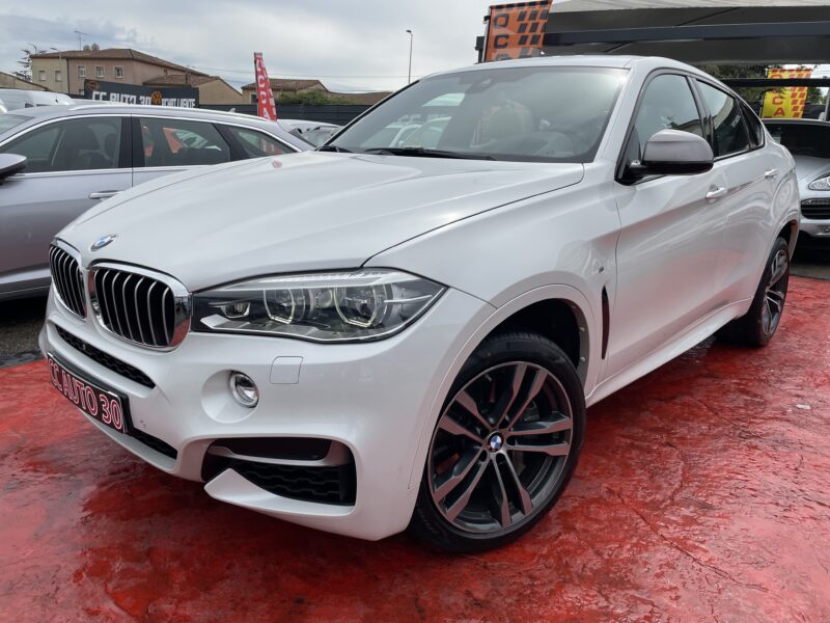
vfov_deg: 53.1
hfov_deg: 67.3
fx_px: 623
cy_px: 312
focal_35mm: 26
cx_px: 415
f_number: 1.6
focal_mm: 4.2
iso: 32
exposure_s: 1/4292
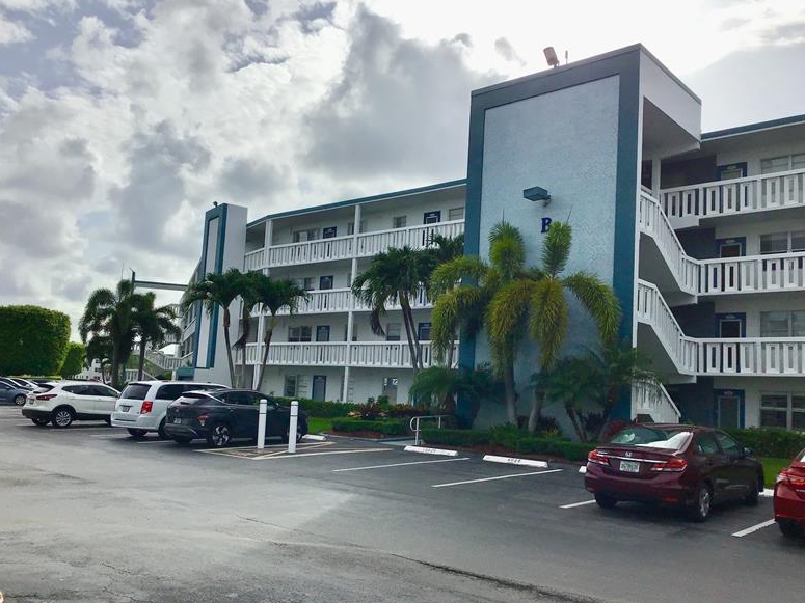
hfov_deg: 56.8
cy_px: 305
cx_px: 405
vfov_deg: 44.1
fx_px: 744
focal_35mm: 32
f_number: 2.4
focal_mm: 3.3
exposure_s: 1/2915
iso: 25
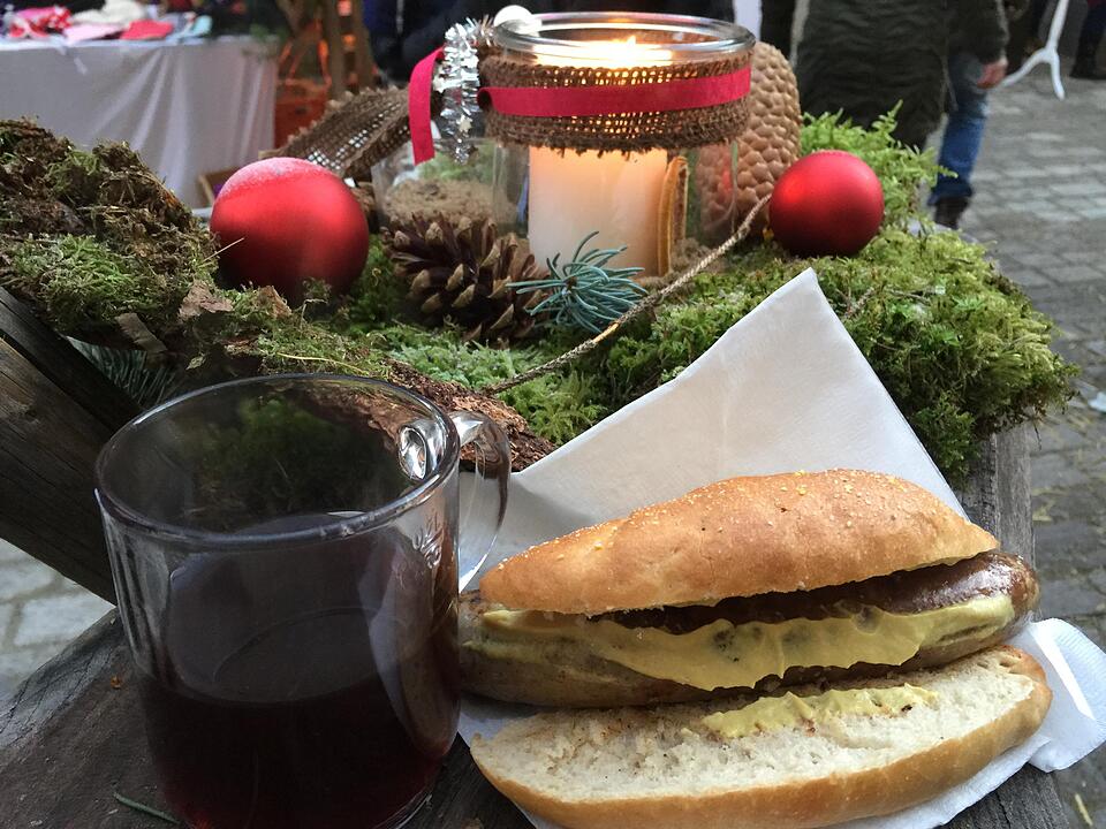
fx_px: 927
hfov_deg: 61.7
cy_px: 414
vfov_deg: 48.2
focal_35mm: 29
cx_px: 553
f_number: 2.2
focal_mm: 4.15
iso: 80
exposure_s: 1/17
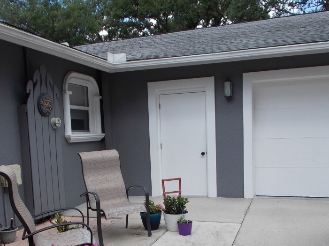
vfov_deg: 37.1
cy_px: 175
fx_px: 361
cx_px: 150
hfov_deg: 48.9
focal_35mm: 38
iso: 80
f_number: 3.2
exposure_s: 1/400
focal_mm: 4.6
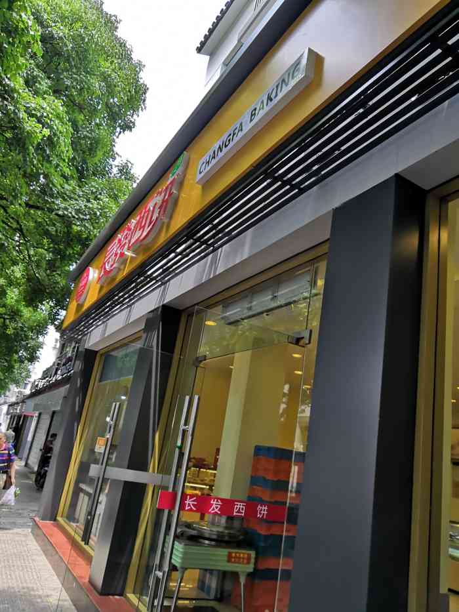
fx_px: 477
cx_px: 230
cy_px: 306
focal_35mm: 27
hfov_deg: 51.4
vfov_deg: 65.3
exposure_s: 1/130
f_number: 1.8
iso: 50
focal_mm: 3.95
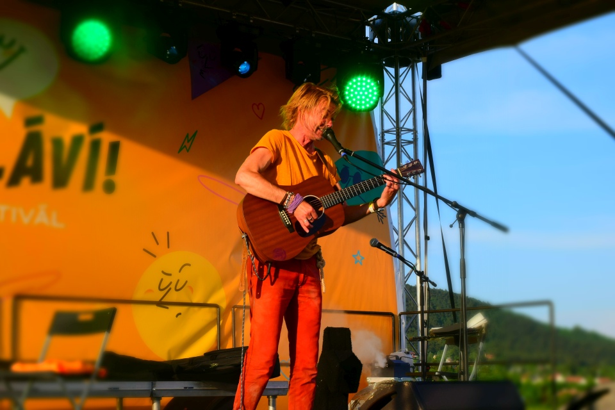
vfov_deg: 21.6
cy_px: 205
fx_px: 1076
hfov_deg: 31.9
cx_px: 308
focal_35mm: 63
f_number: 10
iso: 400
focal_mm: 42
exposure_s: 1/320
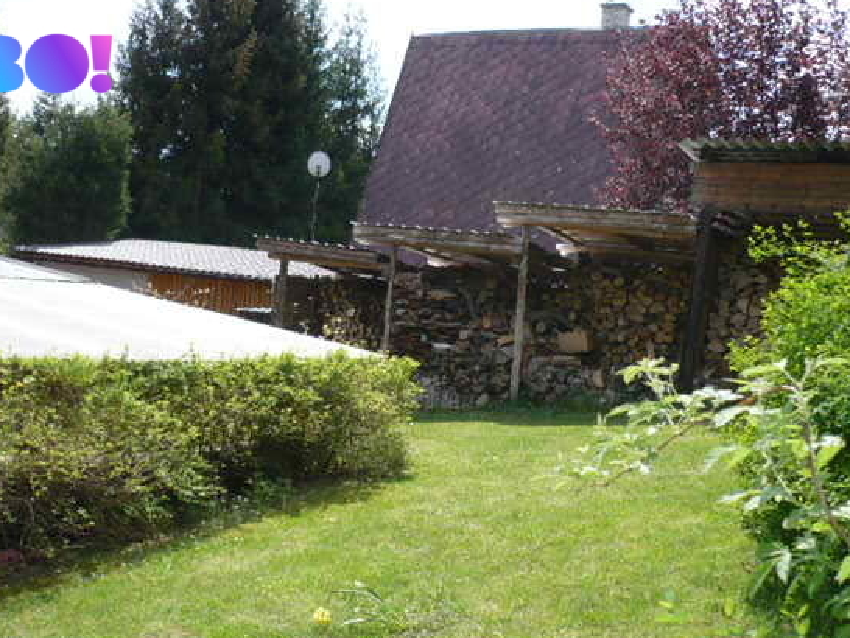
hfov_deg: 45.7
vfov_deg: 35.1
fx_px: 1007
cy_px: 363
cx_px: 406
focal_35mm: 41
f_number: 2.8
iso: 100
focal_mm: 5.8
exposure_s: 1/640
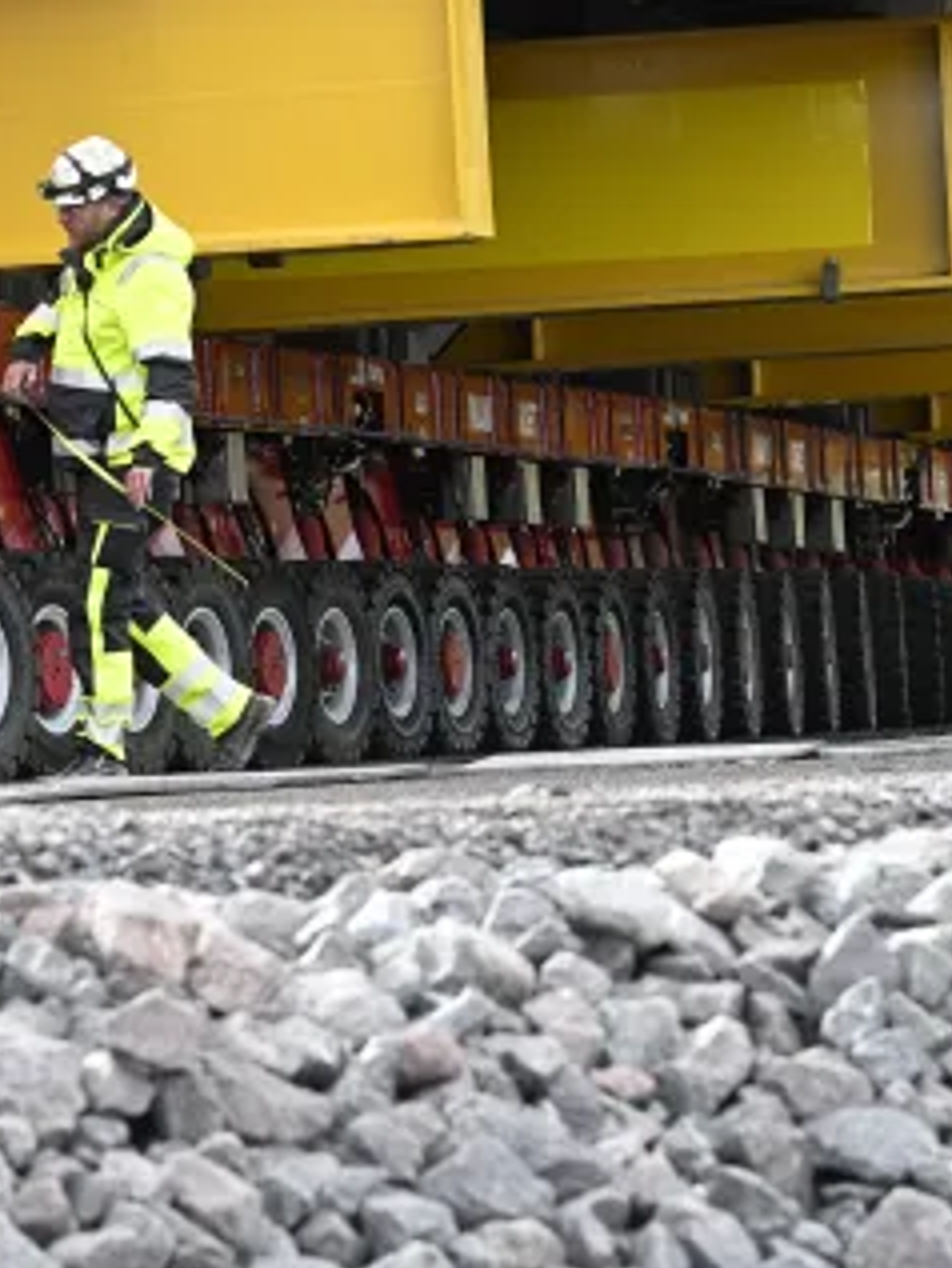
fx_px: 12789
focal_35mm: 349
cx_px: 180
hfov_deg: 4.3
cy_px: 632
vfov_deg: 5.7
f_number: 13
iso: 2500
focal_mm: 240
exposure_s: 1/640
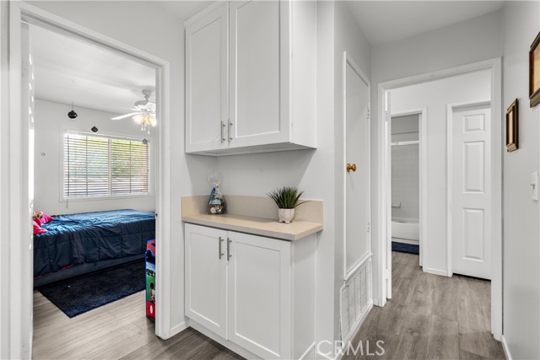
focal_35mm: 16
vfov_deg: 73.8
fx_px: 240
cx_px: 270
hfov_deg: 96.7
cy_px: 180
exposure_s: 1.6
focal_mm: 16
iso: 250
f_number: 11
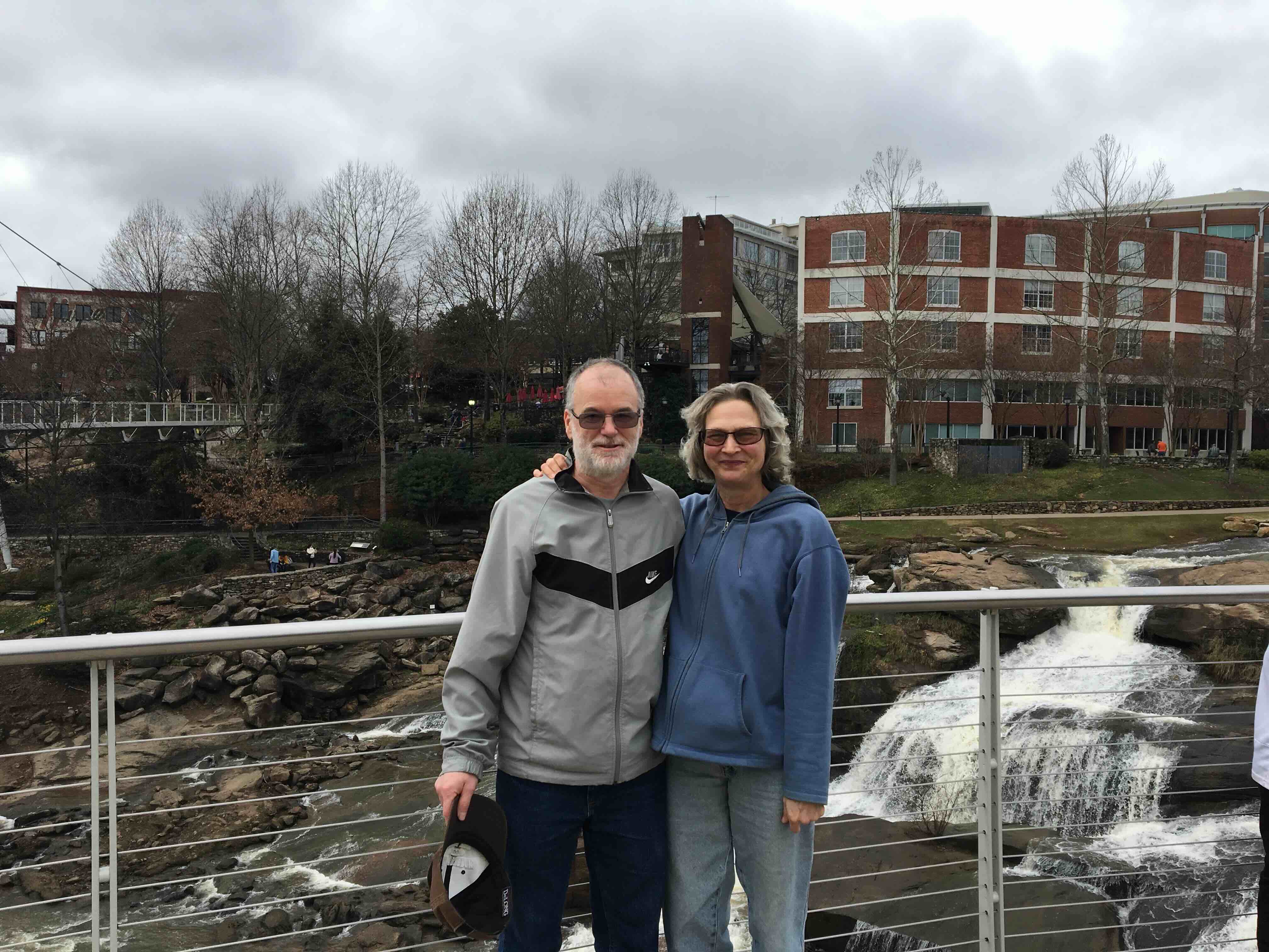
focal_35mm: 29
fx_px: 1063
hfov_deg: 61.7
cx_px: 634
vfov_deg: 48.2
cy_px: 476
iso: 25
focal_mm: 4.15
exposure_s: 1/615
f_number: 2.2
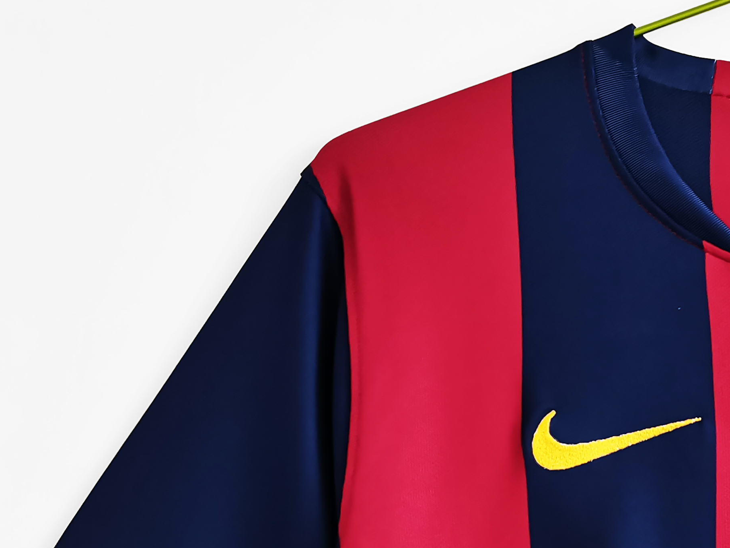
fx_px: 1392
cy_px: 495
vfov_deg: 21.7
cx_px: 787
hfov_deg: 27.1
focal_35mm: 66
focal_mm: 5.58
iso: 500
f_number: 1.8
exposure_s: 1/50
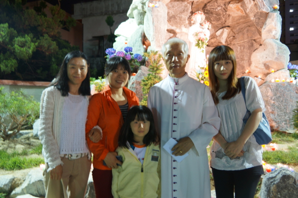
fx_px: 232
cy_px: 99
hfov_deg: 65.5
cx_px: 149
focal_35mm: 28
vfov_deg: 46.3
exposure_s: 1/2.5
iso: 250
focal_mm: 19
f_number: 4
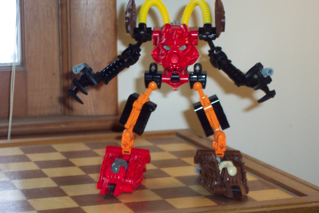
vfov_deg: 13.6
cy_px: 106
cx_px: 160
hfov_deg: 20.2
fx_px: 895
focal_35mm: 101
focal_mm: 21.3
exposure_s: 1/90
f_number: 4.8
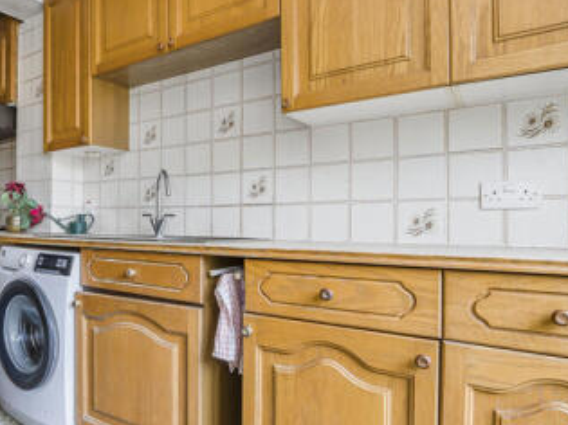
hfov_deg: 67.1
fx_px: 394
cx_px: 142
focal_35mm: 24
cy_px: 199
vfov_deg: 56.7
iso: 320
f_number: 9
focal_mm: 12
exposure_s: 1/8
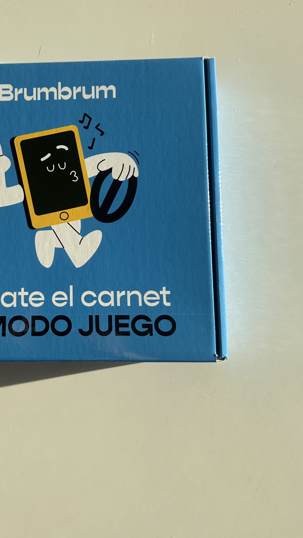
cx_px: 68
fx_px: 457
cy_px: 227
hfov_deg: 35.7
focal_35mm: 32
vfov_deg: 60.7
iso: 80
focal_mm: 6.86
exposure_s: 1/1453
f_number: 1.78
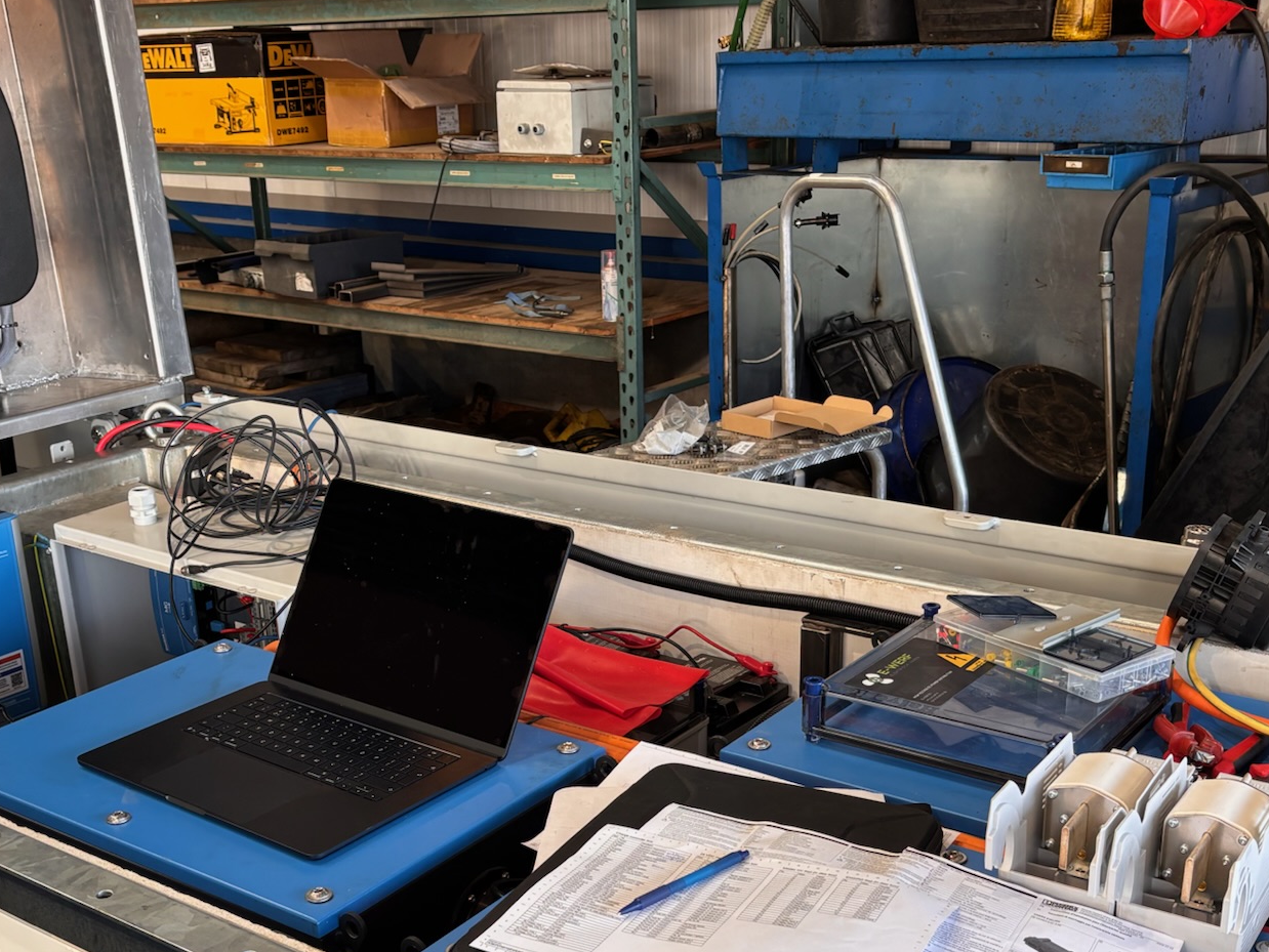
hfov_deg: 43.8
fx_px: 1577
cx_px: 583
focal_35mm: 43
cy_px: 649
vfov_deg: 33.3
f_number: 1.6
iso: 80
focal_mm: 5.96
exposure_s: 1/121
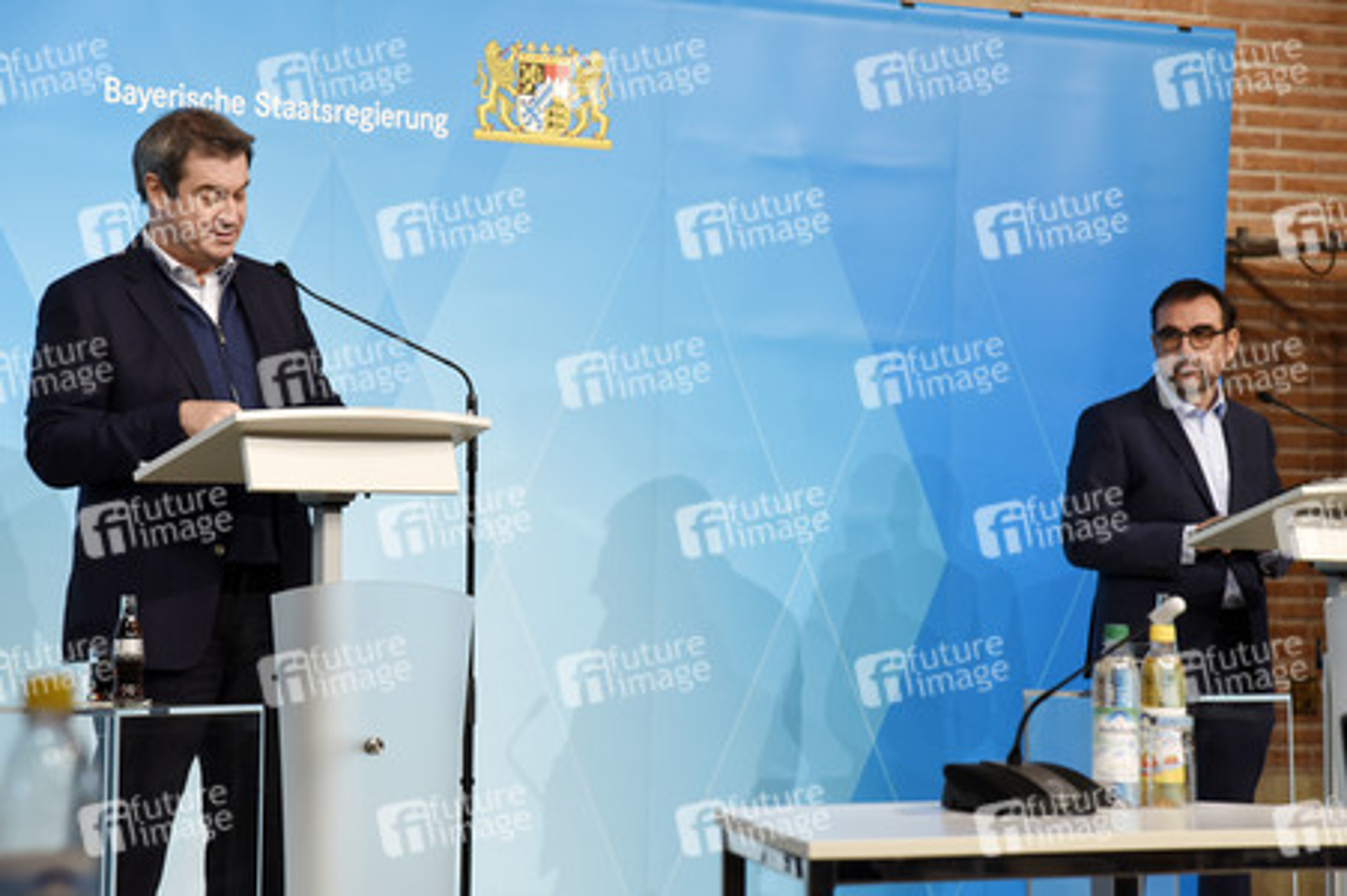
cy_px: 448
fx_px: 4187
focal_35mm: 112
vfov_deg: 12.2
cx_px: 674
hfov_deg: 18.3
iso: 1250
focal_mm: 112
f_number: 6.3
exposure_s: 1/60
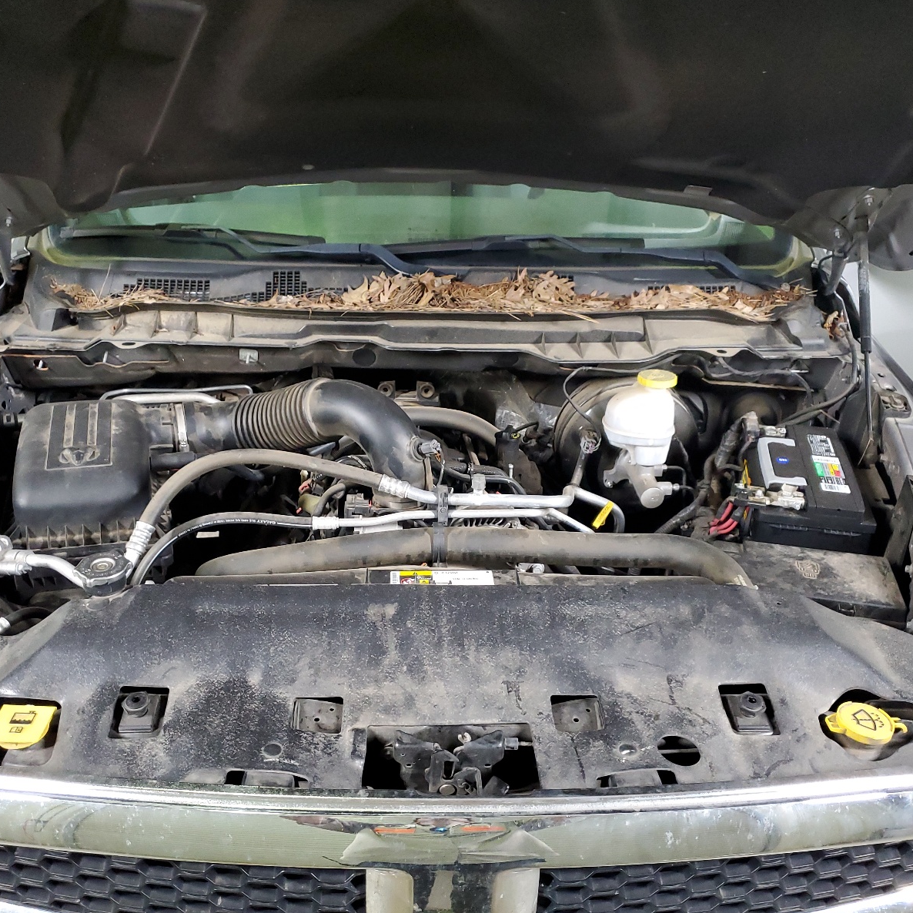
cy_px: 455
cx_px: 423
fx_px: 925
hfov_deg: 52.5
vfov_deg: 52.5
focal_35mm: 31
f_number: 1.5
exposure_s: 1/60.2
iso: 301
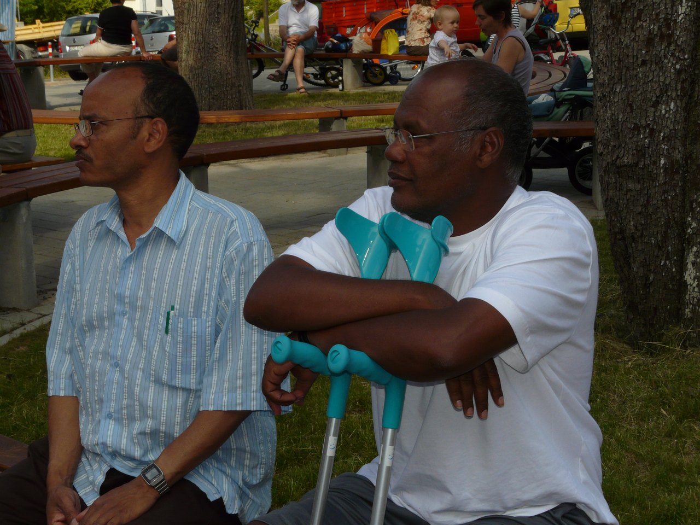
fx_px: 1517
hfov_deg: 26.0
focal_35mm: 75
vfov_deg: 19.6
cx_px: 350
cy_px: 262
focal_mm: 12.3
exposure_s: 1/320
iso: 100
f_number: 5.6
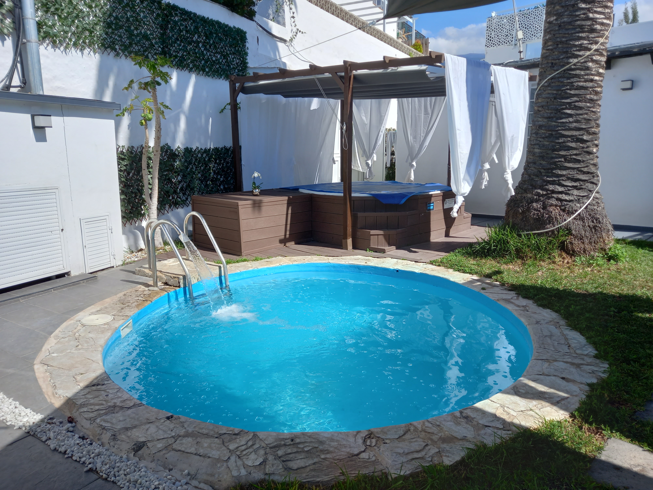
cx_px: 326
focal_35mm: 25
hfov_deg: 69.4
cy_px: 245
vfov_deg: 54.9
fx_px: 472
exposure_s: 1/698
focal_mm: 4.6
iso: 25
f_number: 2
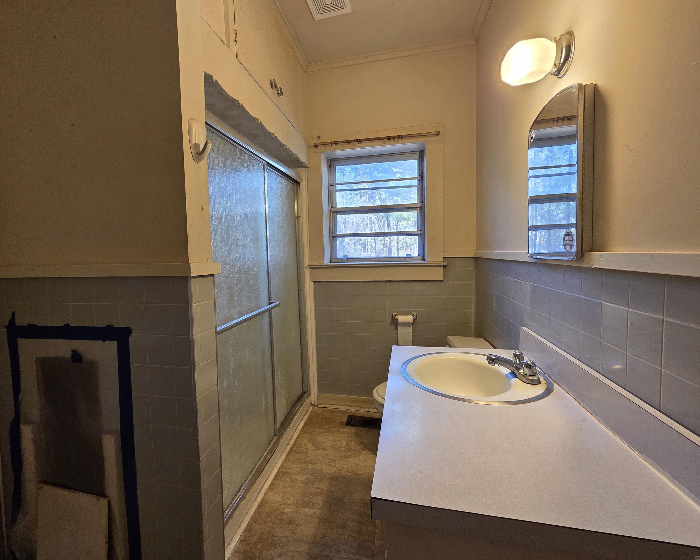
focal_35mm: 14
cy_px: 271
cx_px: 334
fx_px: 290
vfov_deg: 87.9
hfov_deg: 100.6
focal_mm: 2.2
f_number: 2.2
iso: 250
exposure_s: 1/120
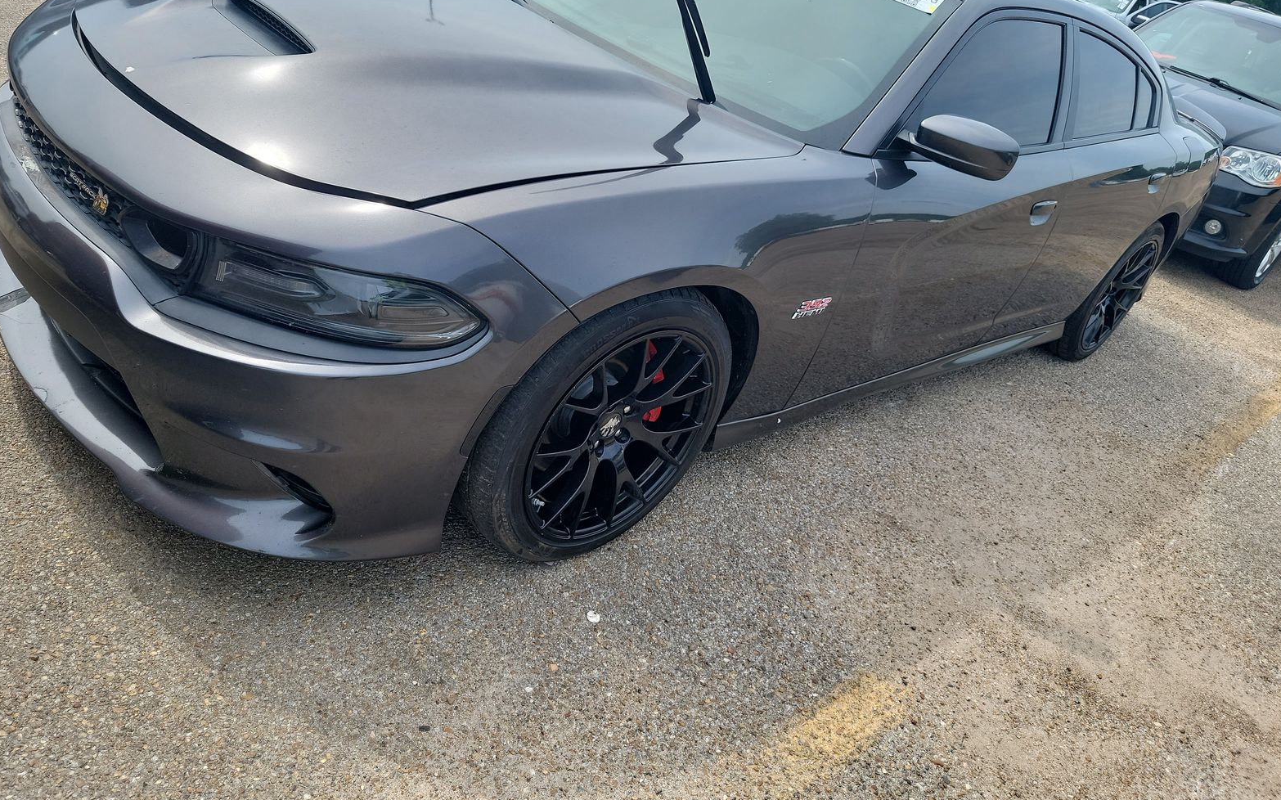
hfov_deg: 70.4
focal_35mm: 26
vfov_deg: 47.3
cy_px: 324
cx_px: 636
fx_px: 908
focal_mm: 6.7
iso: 50
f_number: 1.8
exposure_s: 1/404
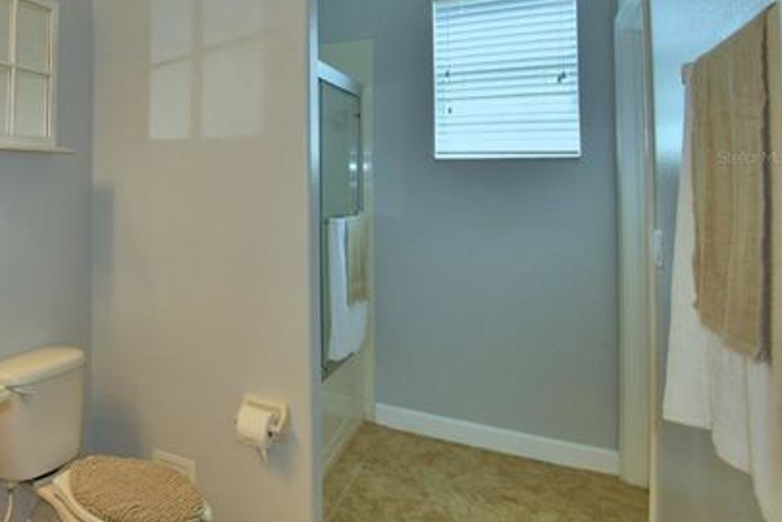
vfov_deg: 48.4
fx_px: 565
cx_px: 115
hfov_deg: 61.2
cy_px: 157
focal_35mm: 26
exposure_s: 1/50
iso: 200
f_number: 4.5
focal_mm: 10
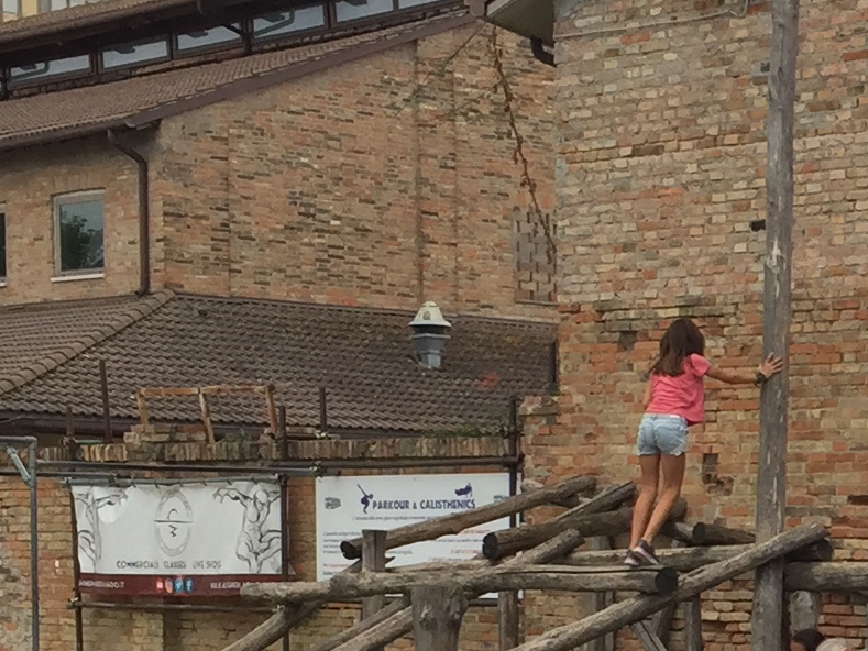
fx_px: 3009
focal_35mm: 120
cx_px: 1230
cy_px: 782
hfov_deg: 15.4
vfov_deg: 12.1
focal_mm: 4.15
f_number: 2.2
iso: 32
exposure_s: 1/648
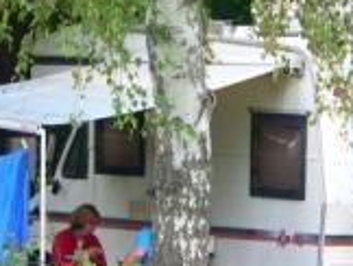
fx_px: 7568
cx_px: 229
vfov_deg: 2.0
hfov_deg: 2.7
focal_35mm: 741
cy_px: 113
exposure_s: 1/100
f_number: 2.8
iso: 200
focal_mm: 44.7
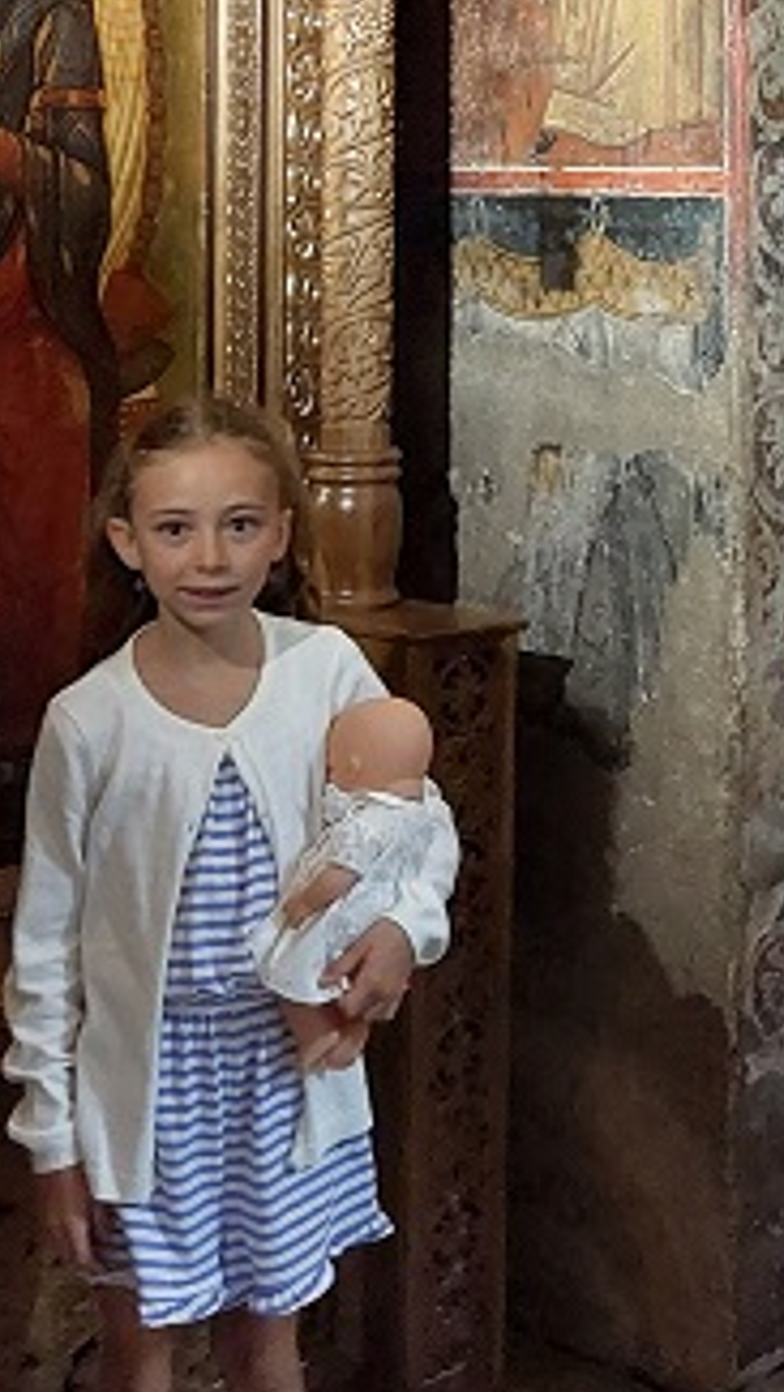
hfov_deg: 17.4
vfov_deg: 30.6
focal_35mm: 67
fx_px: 2474
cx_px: 868
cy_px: 251
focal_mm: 5.23
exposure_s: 1/25
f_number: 1.8
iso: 640
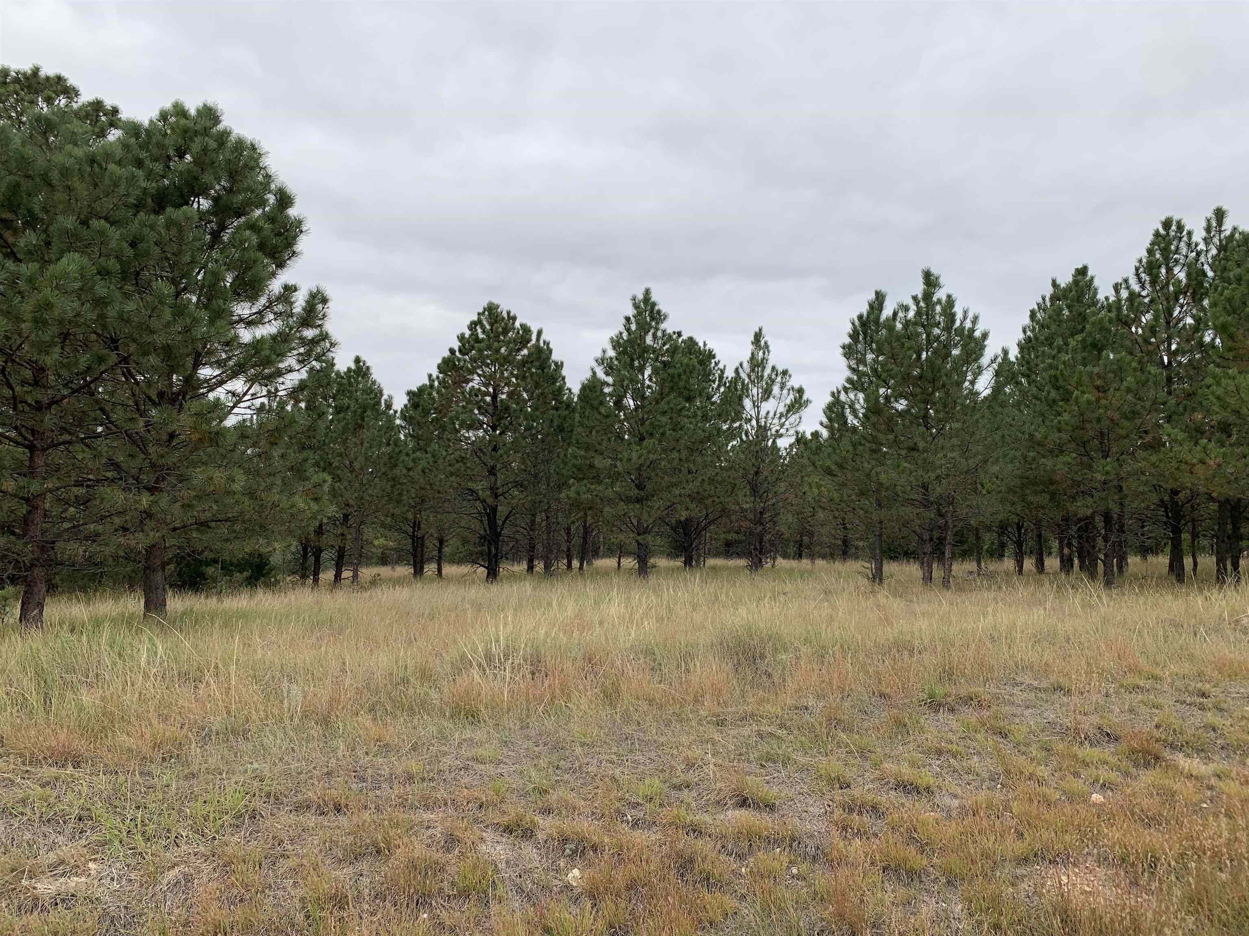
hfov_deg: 67.3
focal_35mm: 26
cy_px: 468
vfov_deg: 53.1
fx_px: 938
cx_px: 624
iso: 25
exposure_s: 1/408
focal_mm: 4.25
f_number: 1.8
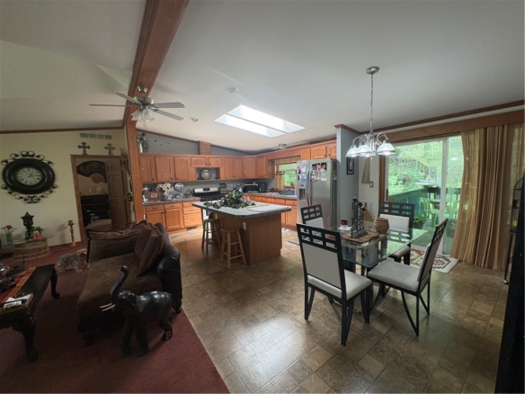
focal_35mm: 14
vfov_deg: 85.7
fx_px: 212
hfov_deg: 102.1
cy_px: 197
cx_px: 262
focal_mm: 2.22
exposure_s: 1/120
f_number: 2.2
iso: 200
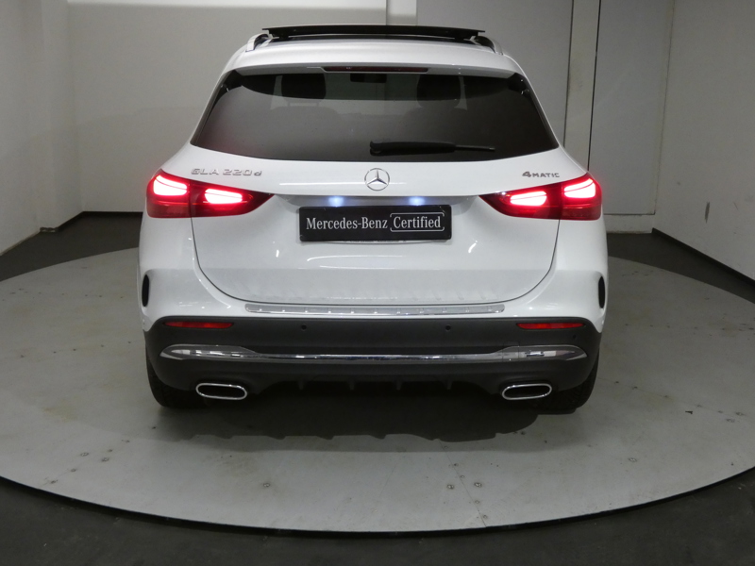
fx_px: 851
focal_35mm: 39
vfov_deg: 36.8
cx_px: 378
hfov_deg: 47.9
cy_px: 283
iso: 800
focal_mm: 7.1
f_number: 3.6
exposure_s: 1/80
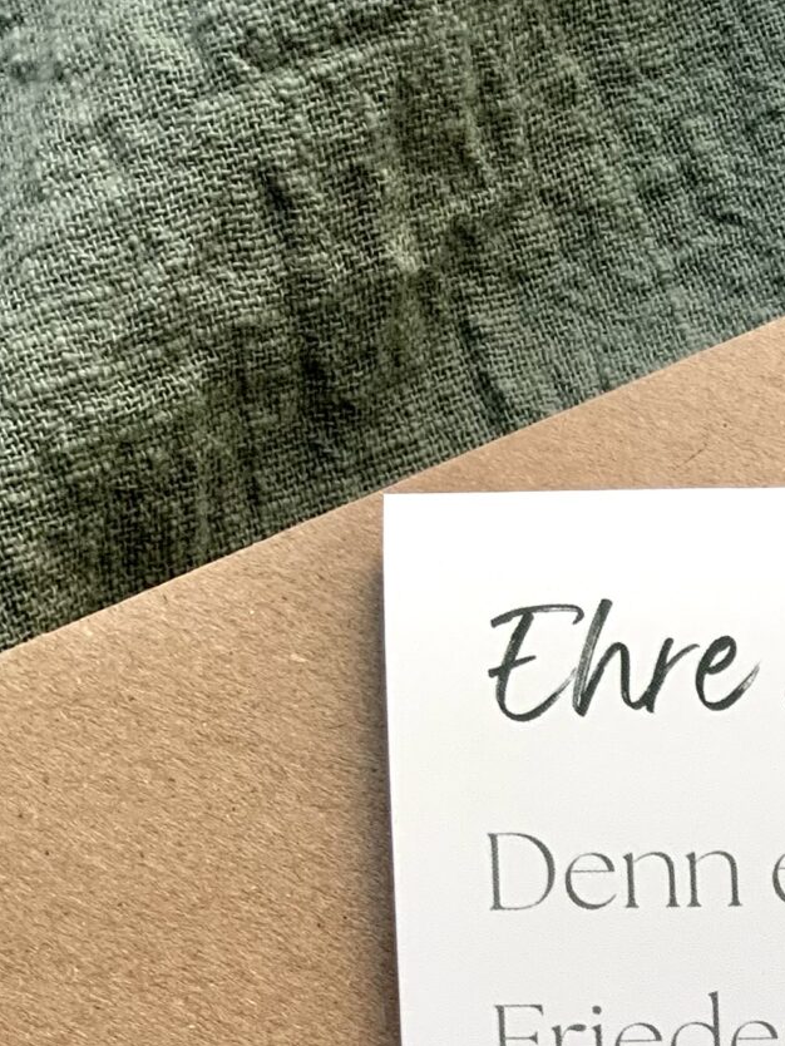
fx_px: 2690
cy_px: 1534
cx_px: 1121
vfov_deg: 19.4
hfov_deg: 15.5
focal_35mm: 89
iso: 50
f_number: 1.8
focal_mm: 3
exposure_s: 1/122
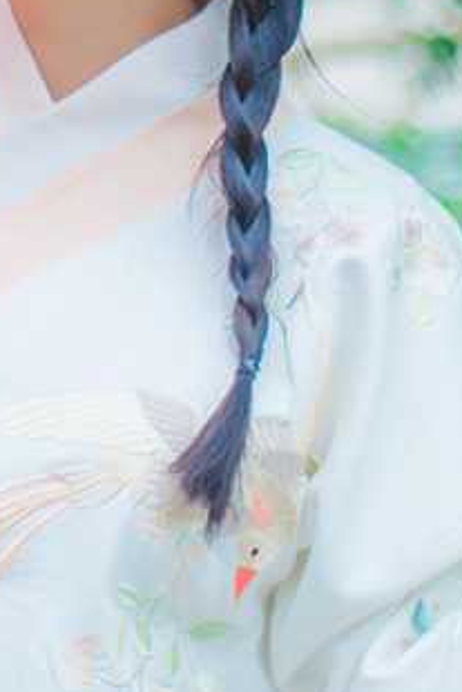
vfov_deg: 8.9
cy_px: -640
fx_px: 4230
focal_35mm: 220
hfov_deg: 6.2
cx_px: -109
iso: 100
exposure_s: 1/640
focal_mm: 35
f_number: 1.8
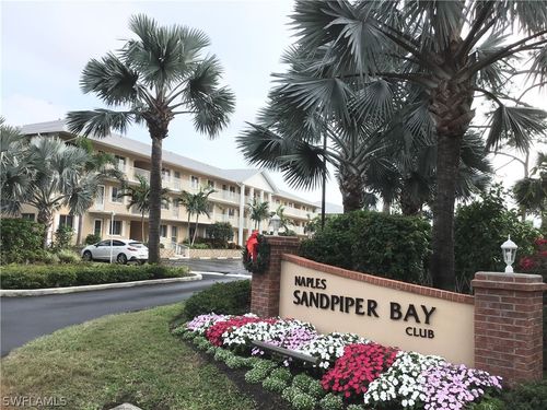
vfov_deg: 45.4
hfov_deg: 58.4
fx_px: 490
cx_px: 274
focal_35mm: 31
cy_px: 205
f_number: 2.4
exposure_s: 1/895
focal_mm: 3.3
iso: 25
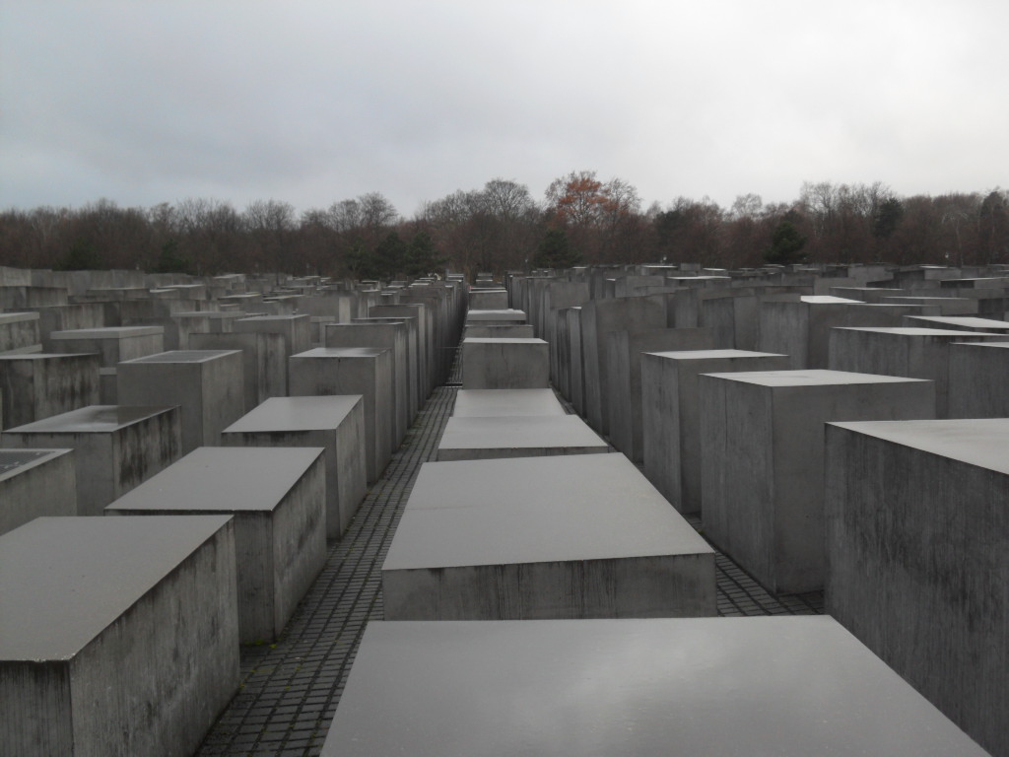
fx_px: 1312
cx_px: 504
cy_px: 378
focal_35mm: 45
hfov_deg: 42.1
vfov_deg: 32.2
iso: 80
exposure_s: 1/125
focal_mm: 8.1
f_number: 3.5
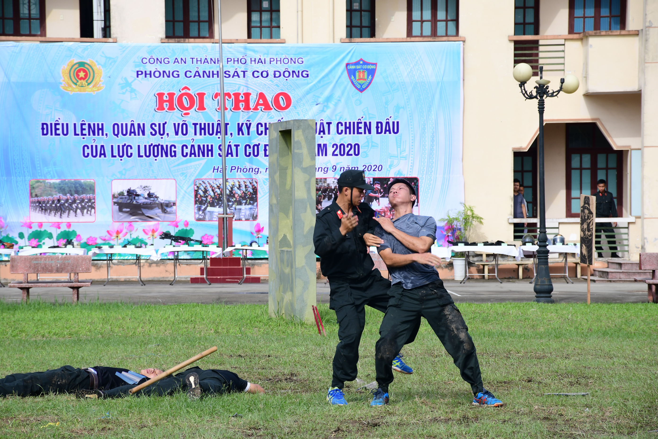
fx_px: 3180
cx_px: 329
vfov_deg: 7.9
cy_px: 220
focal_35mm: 174
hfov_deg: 11.8
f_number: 9
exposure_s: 1/400
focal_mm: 116
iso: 200
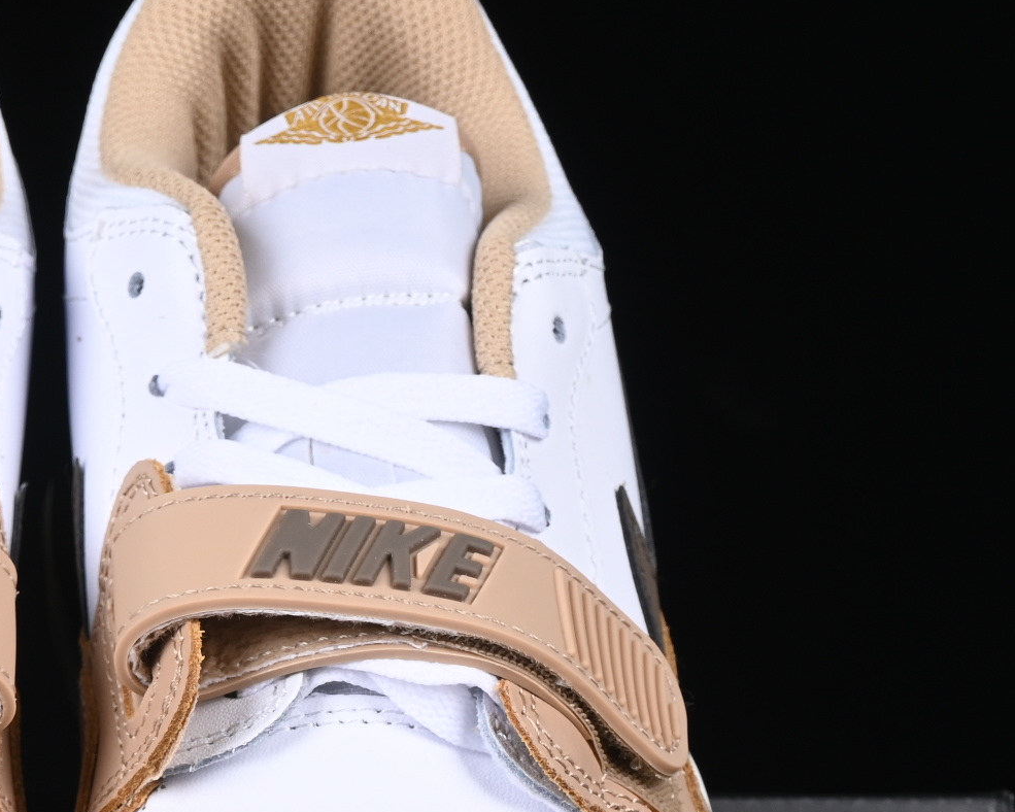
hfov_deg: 9.6
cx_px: -22
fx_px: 5978
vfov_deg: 7.7
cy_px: 836
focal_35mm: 199
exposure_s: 1/80
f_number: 8
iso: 160
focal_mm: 50
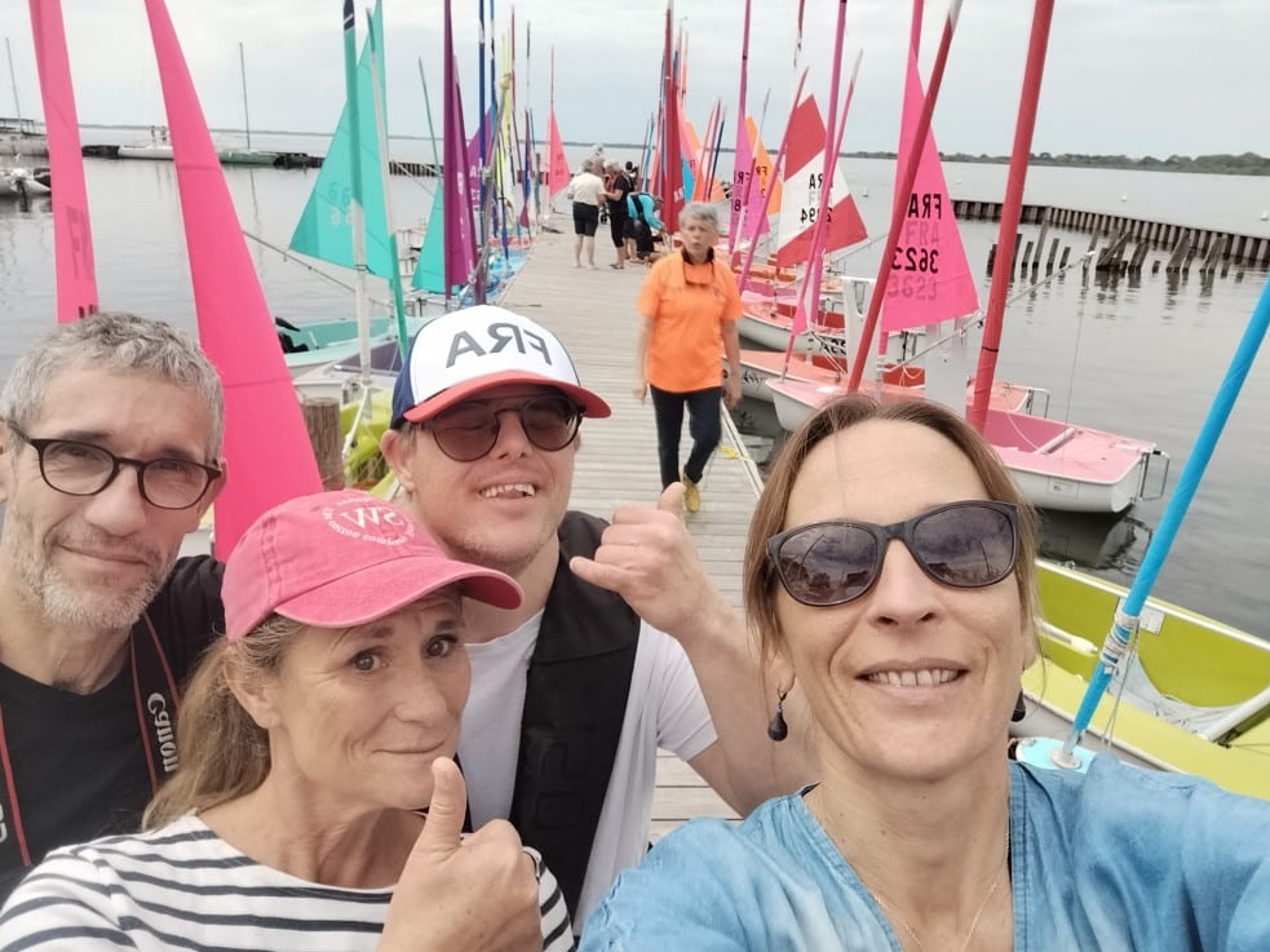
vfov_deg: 54.9
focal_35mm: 25
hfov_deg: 69.4
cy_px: 492
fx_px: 917
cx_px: 641
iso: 50
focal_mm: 3.26
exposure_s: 1/1146
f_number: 2.4
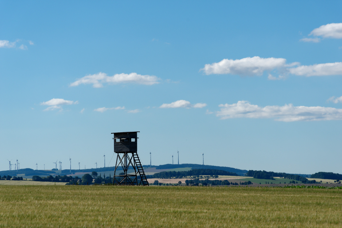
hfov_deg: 10.1
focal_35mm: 203
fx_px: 1928
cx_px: 171
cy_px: 114
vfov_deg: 6.8
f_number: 10
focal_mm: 135
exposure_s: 1/400
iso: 100
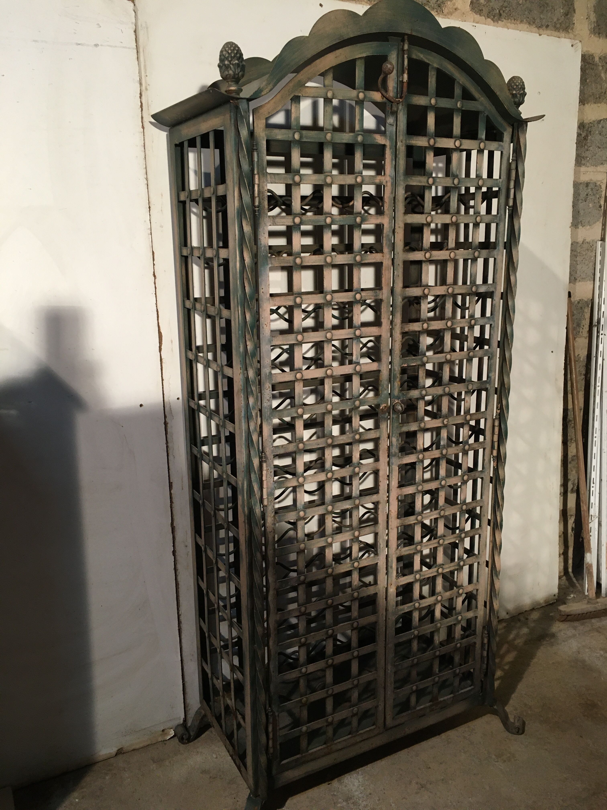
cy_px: 405
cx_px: 304
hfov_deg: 48.2
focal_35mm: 29
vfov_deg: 61.7
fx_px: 678
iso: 125
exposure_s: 1/33
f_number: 2.2
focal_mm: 4.15
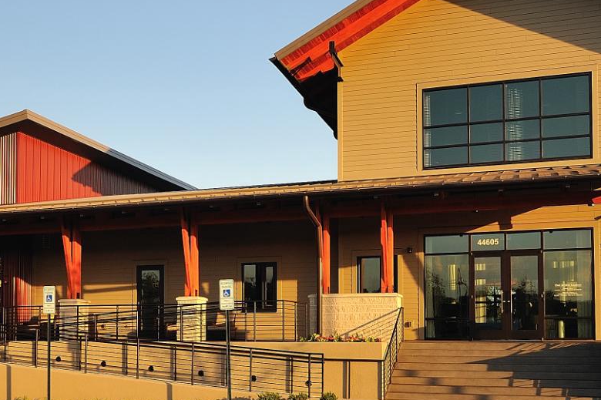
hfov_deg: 46.4
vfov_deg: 31.2
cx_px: 276
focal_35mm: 42
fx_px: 701
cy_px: 306
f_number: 9
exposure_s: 1/60
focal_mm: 16
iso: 200
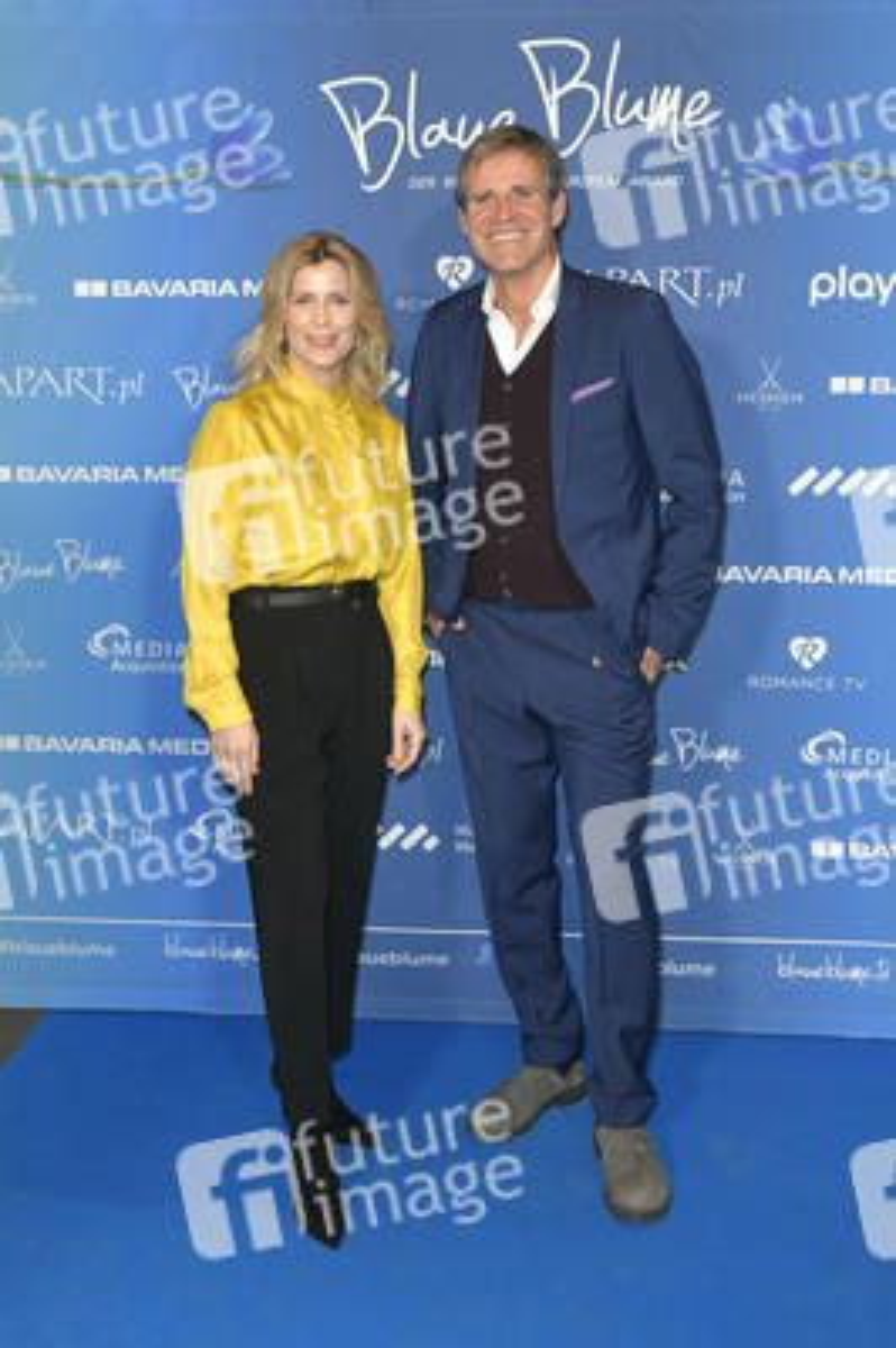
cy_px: 674
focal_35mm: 32
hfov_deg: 41.0
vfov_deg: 58.8
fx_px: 1197
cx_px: 448
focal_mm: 32
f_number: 6.3
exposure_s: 1/200
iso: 2000
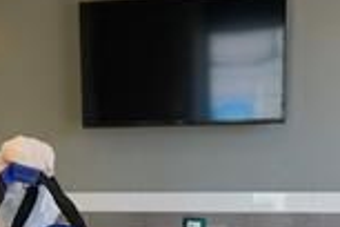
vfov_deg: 11.9
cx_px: 104
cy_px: 416
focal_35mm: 106
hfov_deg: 19.2
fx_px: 1001
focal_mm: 25
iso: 3200
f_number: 7.1
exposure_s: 1/500
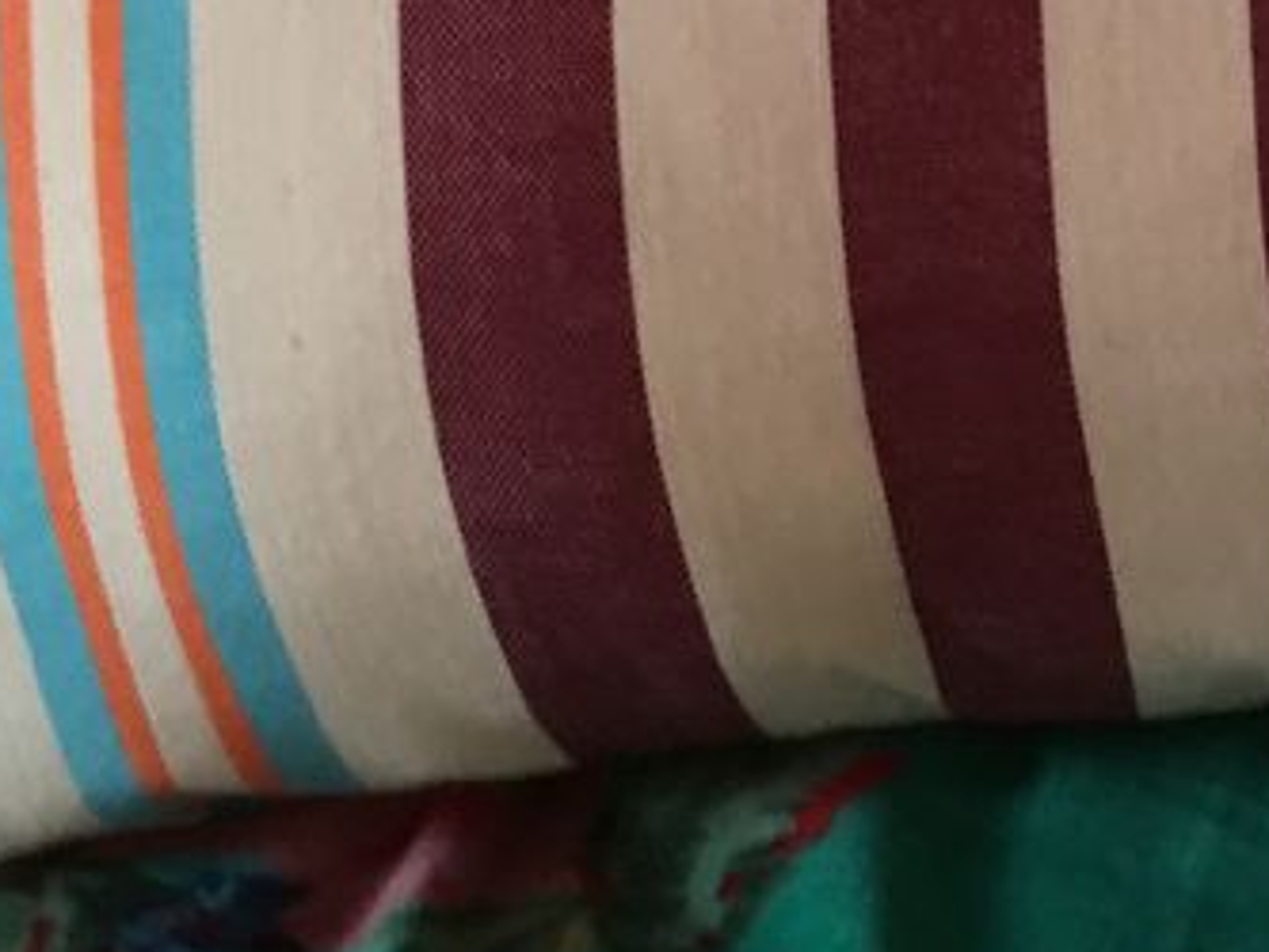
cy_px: -137
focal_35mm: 87
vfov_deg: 16.4
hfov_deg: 21.5
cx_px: 1334
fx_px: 3191
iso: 400
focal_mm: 4.15
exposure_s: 1/17
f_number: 2.2
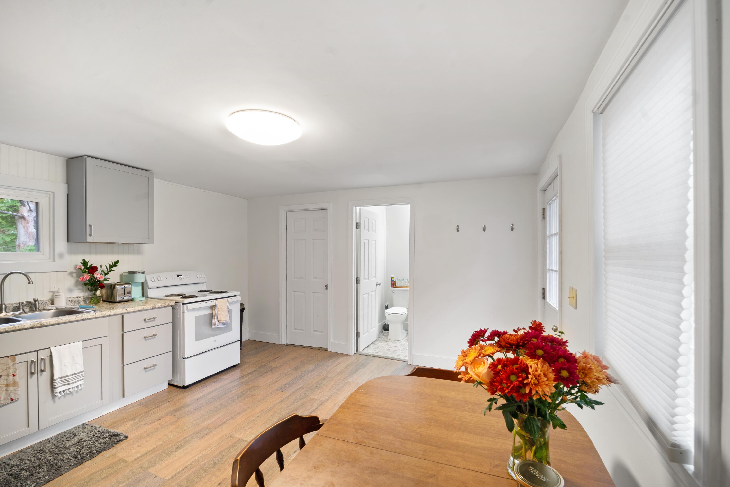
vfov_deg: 81.2
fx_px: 284
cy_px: 244
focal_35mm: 14
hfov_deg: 104.3
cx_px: 365
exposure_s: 1.6
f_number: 10
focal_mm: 14
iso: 80
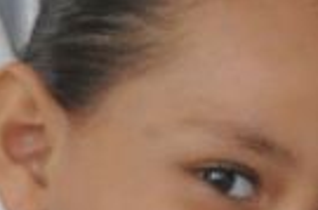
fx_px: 11038
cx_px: 824
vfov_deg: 1.1
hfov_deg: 1.6
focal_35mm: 1254
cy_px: 269
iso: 1000
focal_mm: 110
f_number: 6.3
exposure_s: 1/640
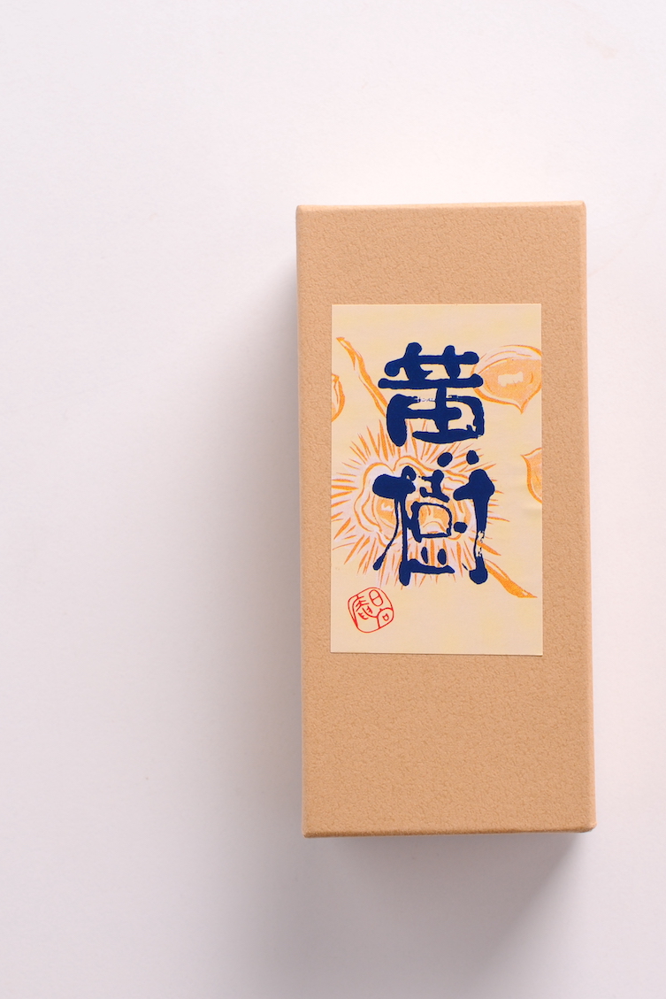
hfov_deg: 15.0
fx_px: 2524
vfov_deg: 22.4
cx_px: 441
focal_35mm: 91
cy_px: 503
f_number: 7.1
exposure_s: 1/125
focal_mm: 40
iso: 100
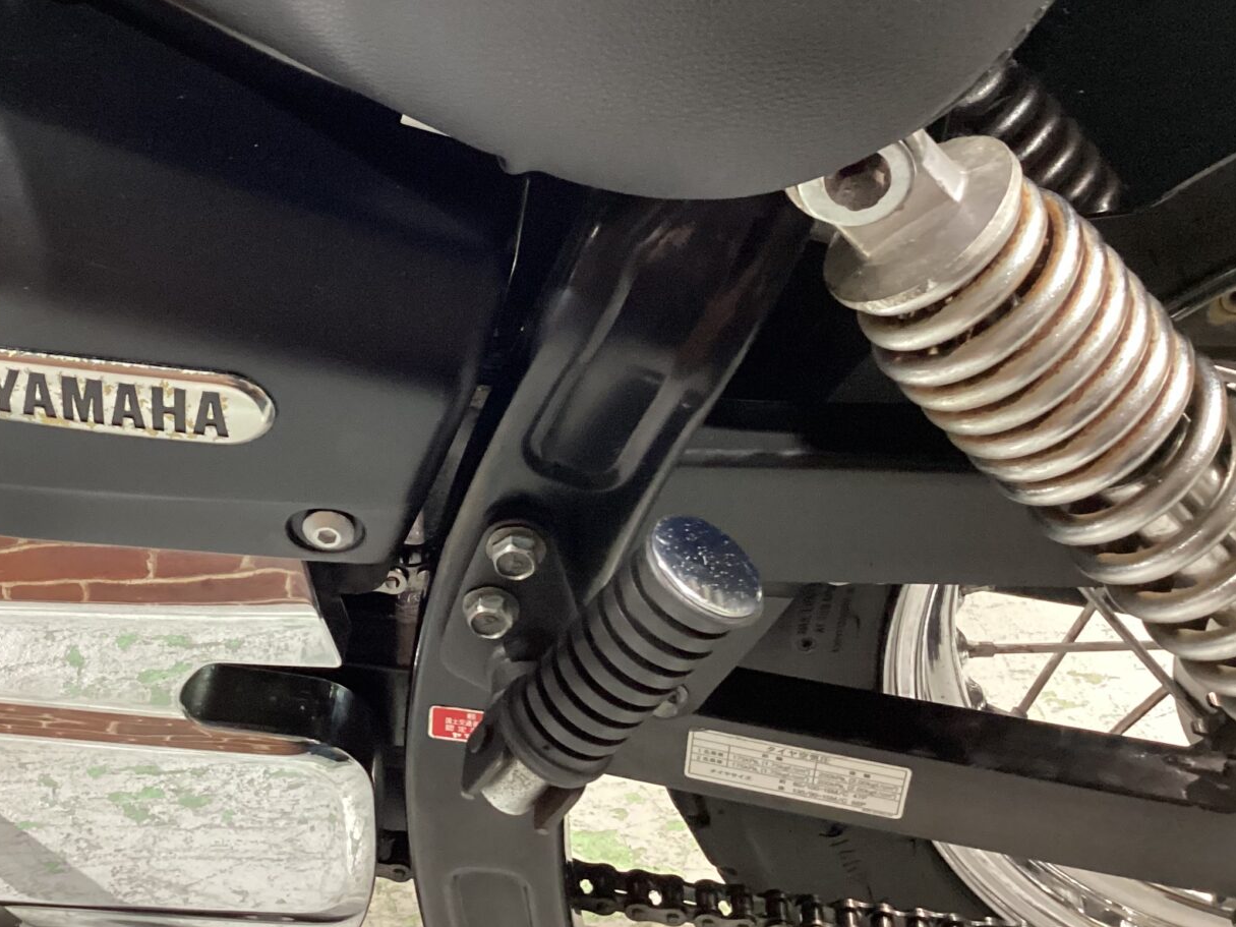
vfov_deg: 29.5
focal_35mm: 49
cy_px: 342
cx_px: 282
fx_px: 1749
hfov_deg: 37.8
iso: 400
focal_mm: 3.3
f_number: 2.4
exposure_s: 1/30
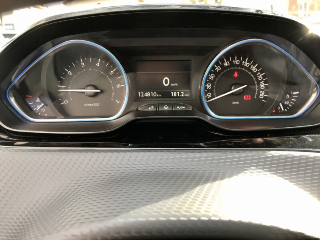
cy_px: 120
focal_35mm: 28
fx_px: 259
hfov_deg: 63.4
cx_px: 160
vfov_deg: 49.7
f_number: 1.8
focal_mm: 3.99
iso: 40
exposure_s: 1/100
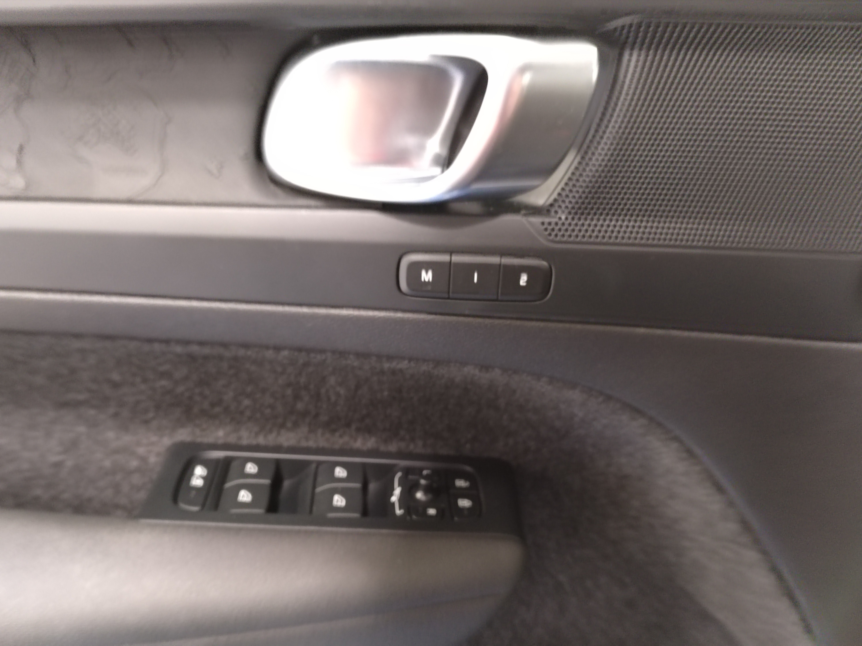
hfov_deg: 61.7
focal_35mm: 29
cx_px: 431
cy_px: 323
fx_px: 722
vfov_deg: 48.2
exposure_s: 1/25
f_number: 1.9
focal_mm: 5.52
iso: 4400
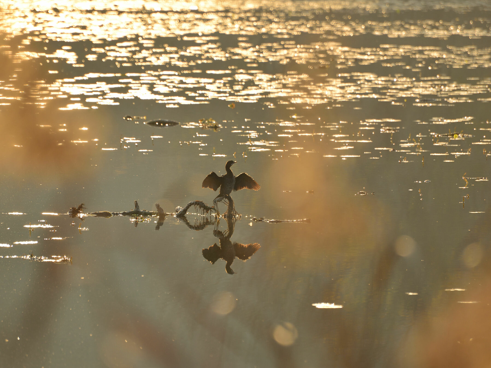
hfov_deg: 6.1
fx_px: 4610
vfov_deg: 4.6
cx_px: 223
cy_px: 184
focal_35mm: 325
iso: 250
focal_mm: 300
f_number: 7.1
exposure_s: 1/640
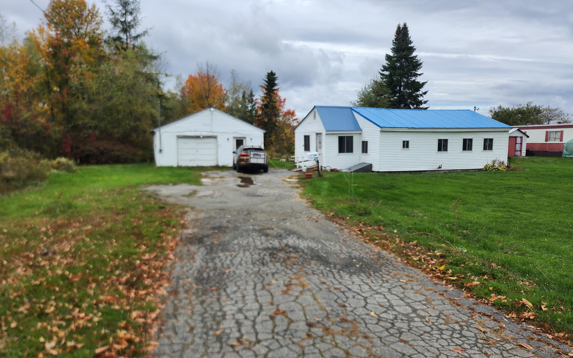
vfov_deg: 46.0
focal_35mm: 27
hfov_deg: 68.4
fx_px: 422
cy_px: 185
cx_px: 292
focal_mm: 5
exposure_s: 1/1525
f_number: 1.8
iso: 50
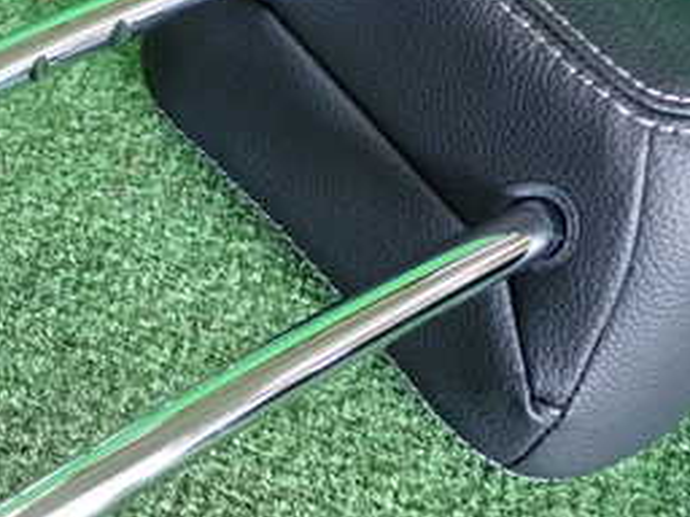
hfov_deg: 25.1
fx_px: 1495
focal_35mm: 75
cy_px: 285
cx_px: 43
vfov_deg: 19.6
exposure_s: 1/125
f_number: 2.4
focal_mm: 5.79
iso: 500
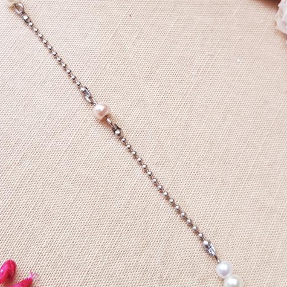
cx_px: 111
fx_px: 544
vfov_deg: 29.0
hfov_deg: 29.5
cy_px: 67
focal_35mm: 58
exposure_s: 1/342
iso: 40
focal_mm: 4.2
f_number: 1.7
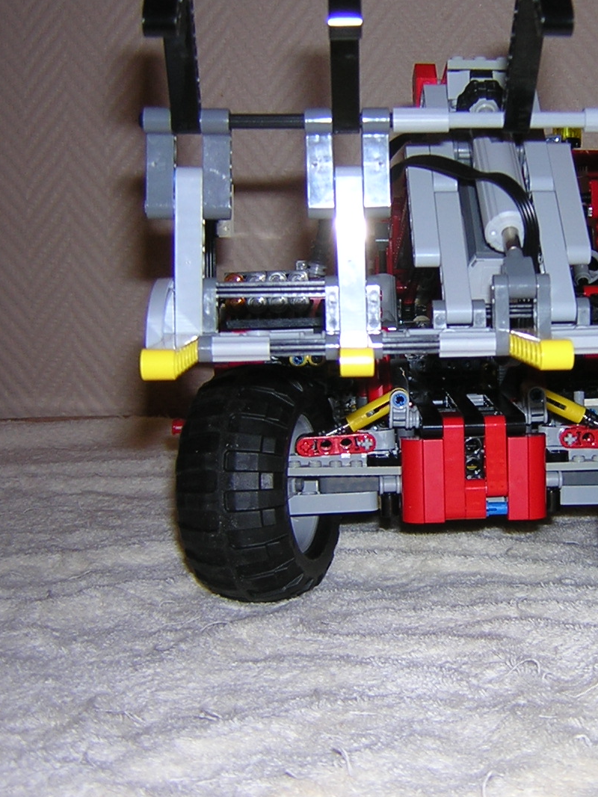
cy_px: 375
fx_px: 1244
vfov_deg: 35.5
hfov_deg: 26.5
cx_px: 483
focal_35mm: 54
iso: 100
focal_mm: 4.7
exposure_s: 1/60.1
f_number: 2.6
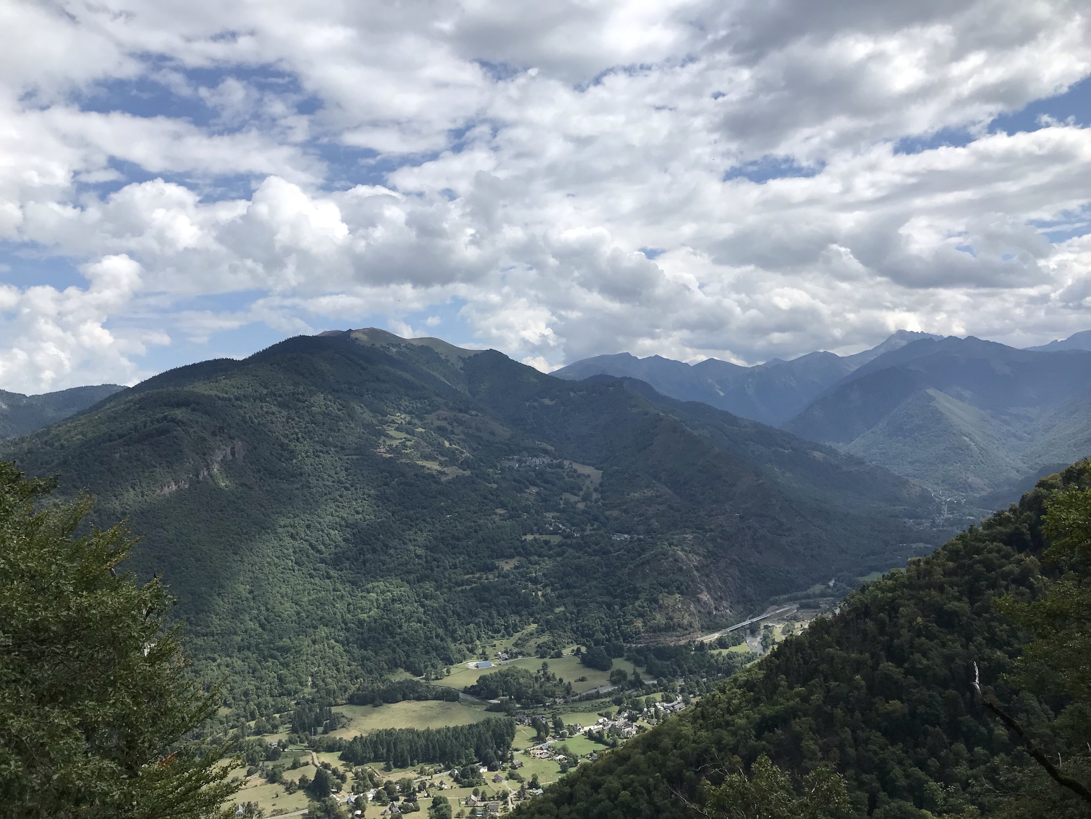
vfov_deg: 49.7
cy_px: 410
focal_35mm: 28
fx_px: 882
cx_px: 546
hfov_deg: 63.4
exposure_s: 1/4167
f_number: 1.8
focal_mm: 3.99
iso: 20
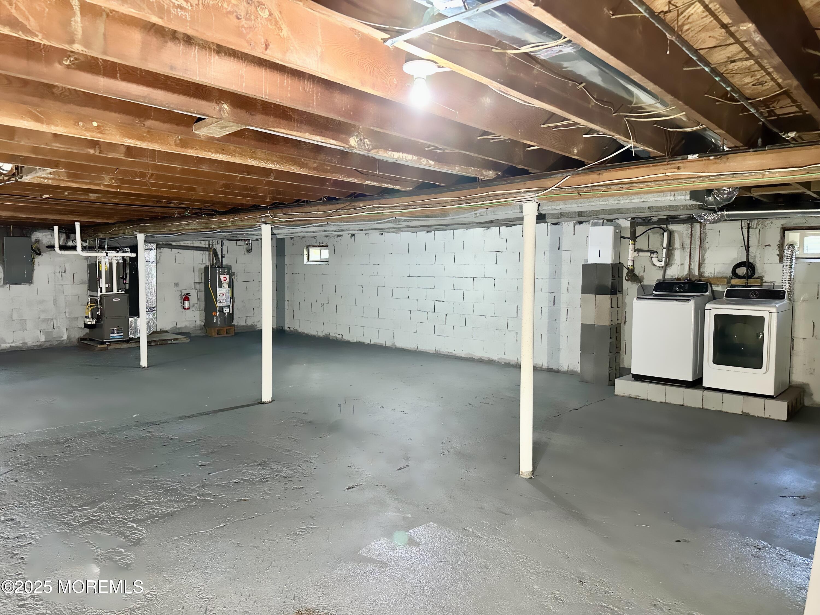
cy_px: 308
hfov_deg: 71.6
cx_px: 410
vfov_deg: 56.8
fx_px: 569
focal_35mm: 24
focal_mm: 6.86
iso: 640
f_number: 1.8
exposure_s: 1/40
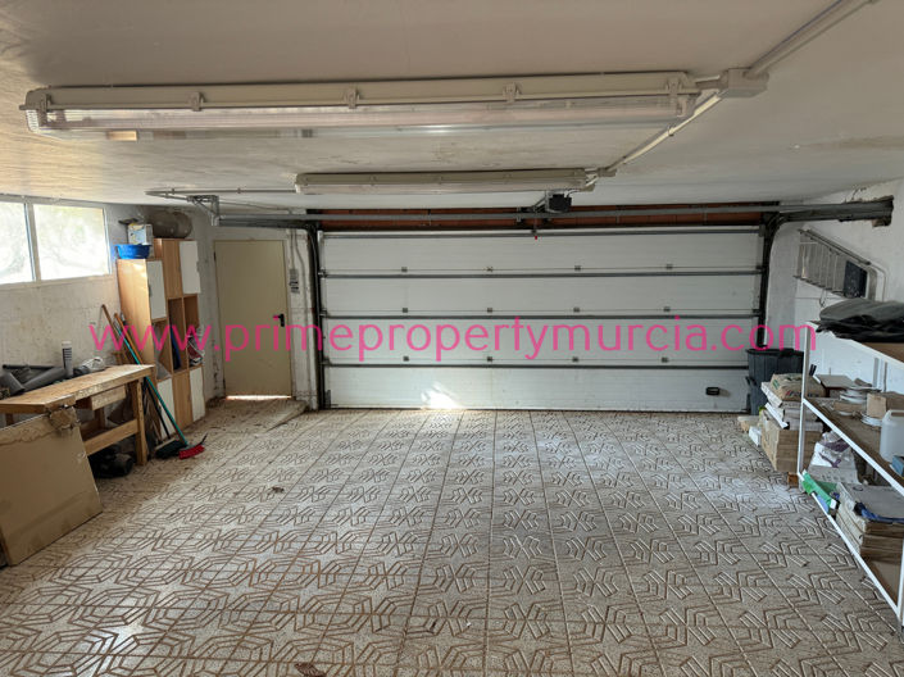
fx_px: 626
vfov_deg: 56.8
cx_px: 452
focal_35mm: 24
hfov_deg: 71.6
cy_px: 338
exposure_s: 1/50
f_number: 1.78
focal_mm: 6.76
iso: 200
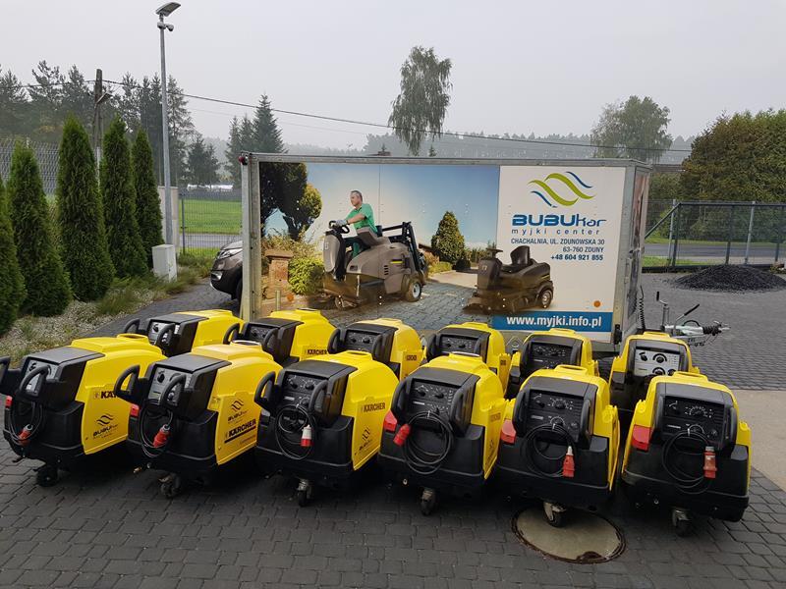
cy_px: 294
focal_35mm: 26
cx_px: 393
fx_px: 590
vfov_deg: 53.1
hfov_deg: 67.3
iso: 40
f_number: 1.7
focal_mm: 4.3
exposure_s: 1/393
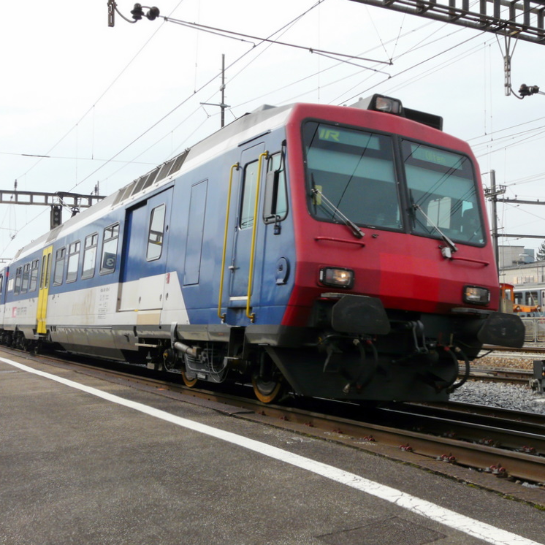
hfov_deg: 37.5
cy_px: 272
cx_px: 308
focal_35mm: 45
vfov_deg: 37.6
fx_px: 802
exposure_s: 1/320
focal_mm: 6.3
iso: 100
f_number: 5.6
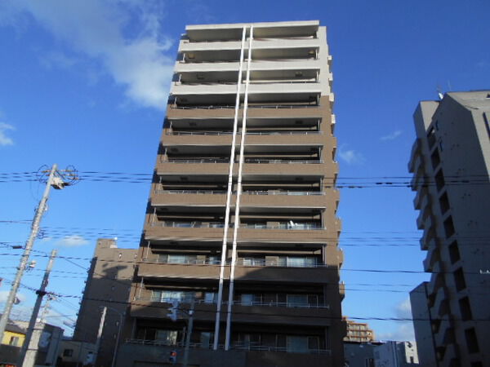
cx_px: 245
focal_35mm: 26
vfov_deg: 53.1
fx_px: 368
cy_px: 184
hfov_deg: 67.3
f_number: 3.2
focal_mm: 4.6
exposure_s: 1/800
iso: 80
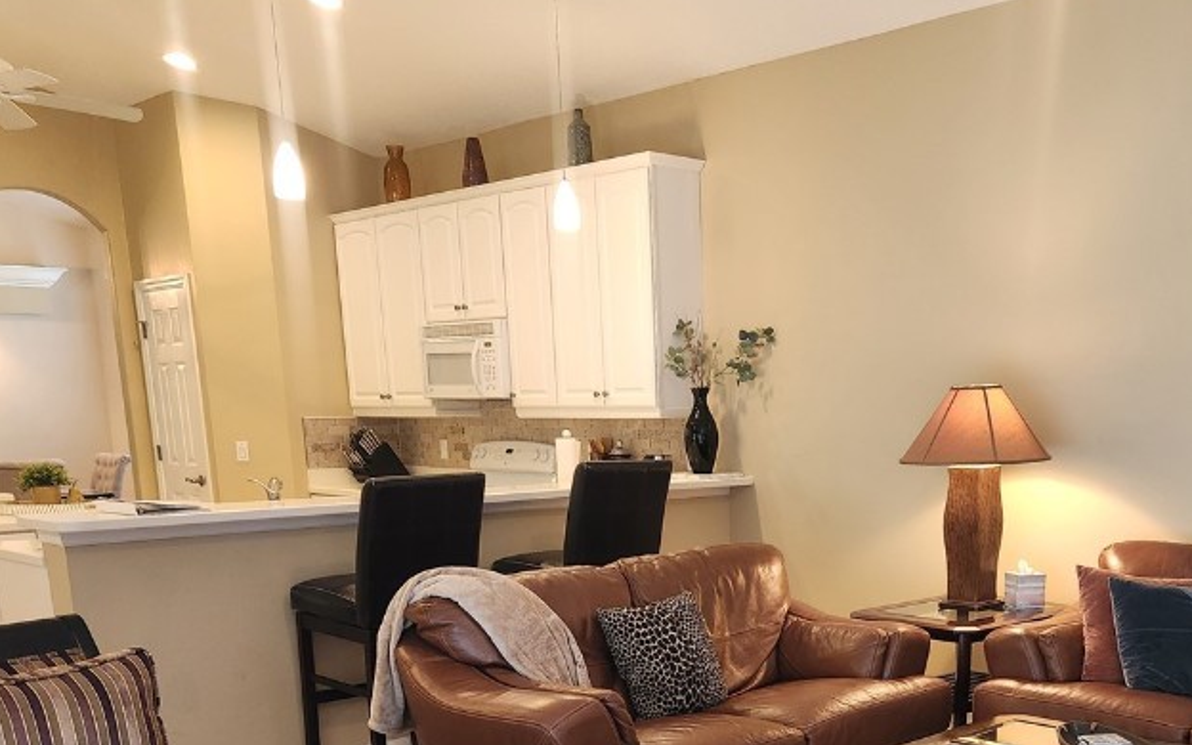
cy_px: 718
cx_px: 758
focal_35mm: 40
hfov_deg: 48.7
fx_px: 1299
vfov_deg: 30.1
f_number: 1.8
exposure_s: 1/120
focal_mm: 5.4
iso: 320
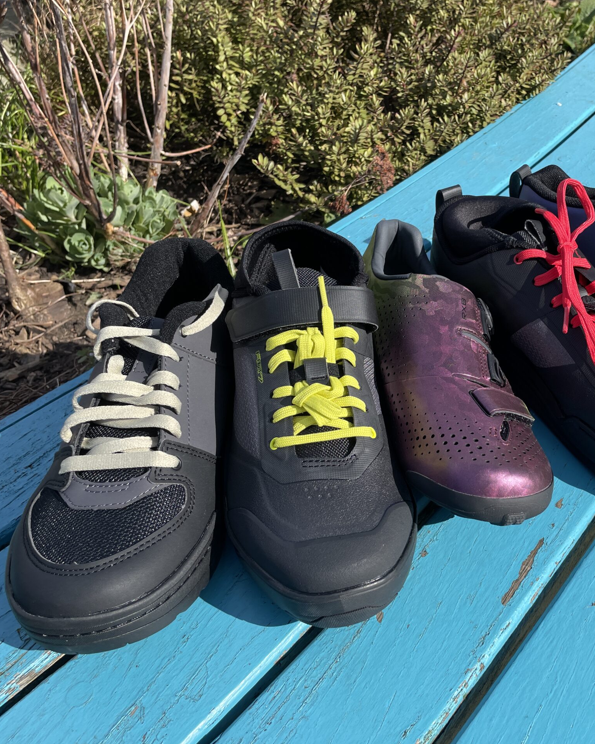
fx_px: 748
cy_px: 373
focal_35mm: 34
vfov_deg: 52.8
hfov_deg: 42.0
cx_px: 451
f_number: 1.6
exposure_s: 1/2053
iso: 32
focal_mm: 4.2
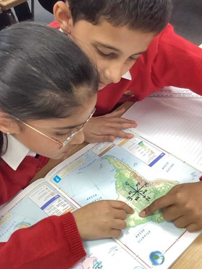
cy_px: 149
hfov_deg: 34.3
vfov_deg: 44.7
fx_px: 327
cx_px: 104
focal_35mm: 42
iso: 160
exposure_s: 1/50
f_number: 2.4
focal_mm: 3.3
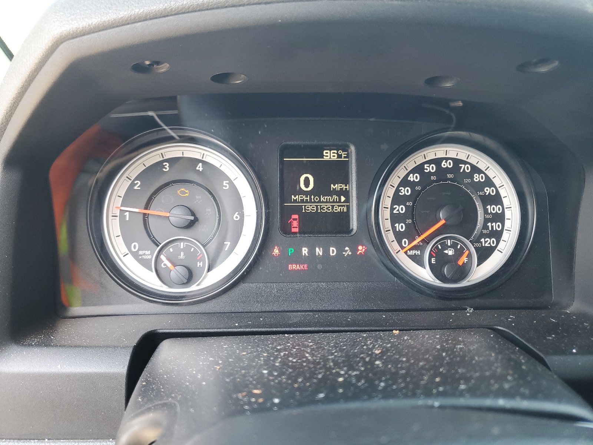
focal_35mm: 26
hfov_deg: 67.3
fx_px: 445
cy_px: 222
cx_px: 296
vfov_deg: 53.1
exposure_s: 1/60.2
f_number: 1.5
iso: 77
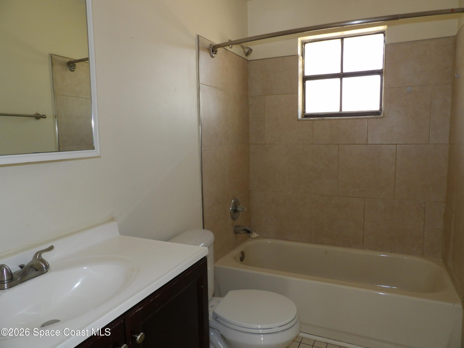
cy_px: 174
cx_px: 232
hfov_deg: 71.6
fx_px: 322
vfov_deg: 56.8
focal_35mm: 24
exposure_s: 1/33
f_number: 3.2
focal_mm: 4.3
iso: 200
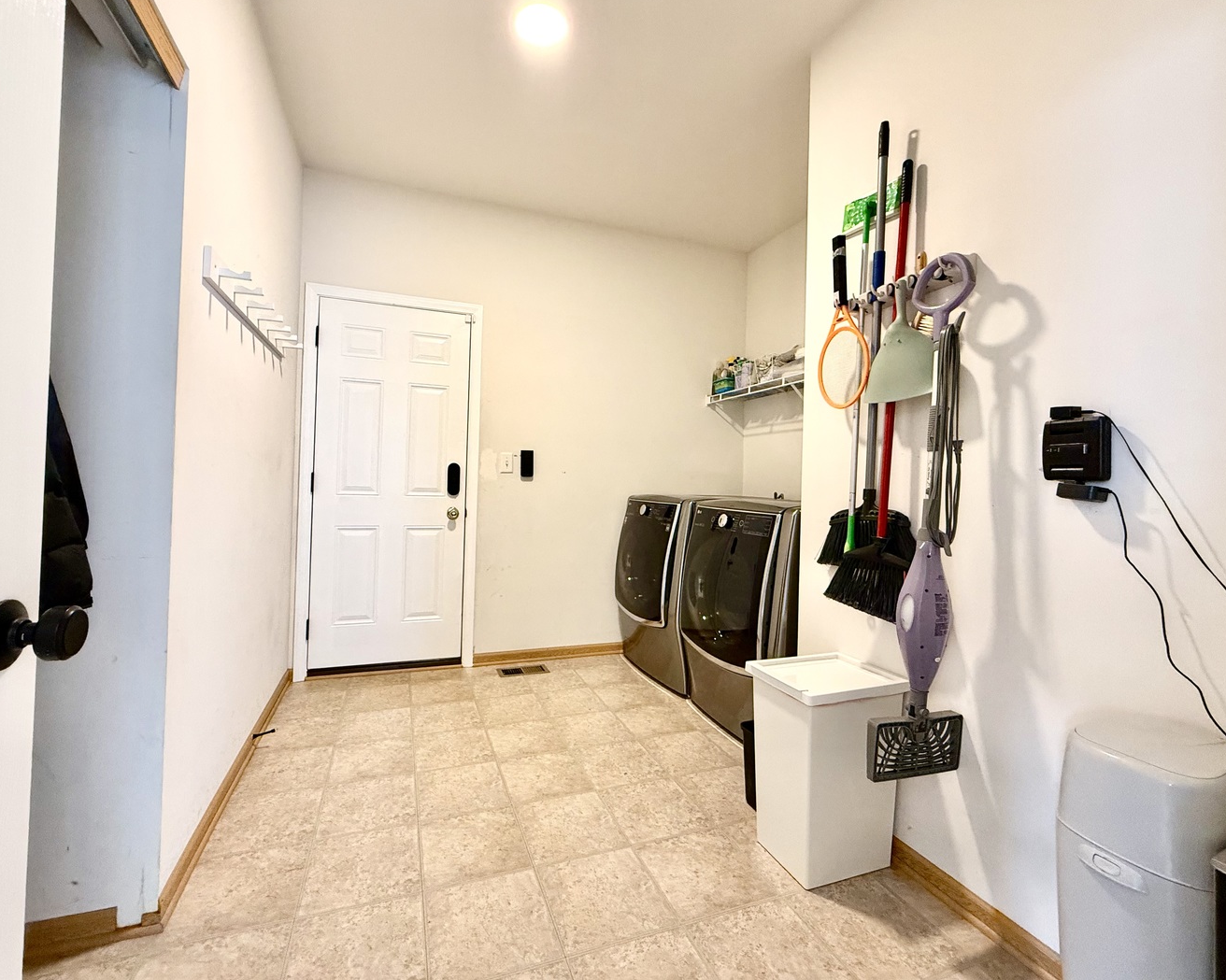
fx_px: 544
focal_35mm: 15
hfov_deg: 96.8
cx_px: 588
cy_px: 476
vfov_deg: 84.0
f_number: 2.2
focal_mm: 2.22
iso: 320
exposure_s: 1/60
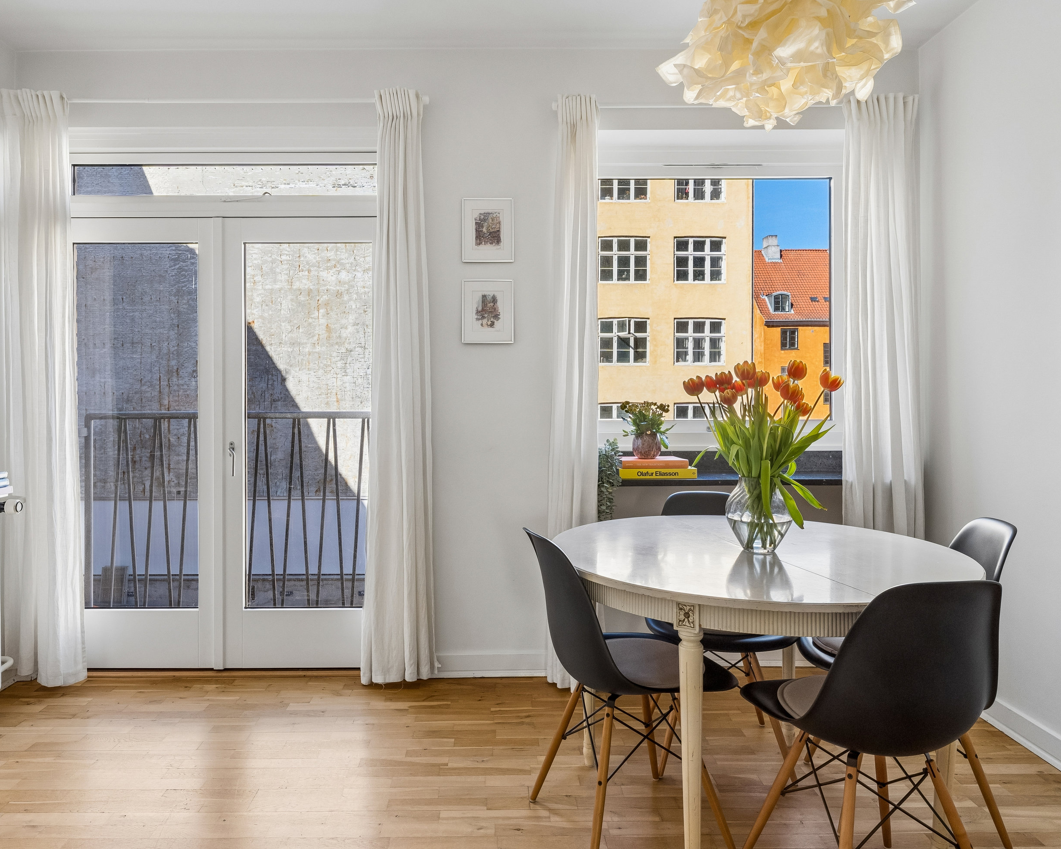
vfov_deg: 59.9
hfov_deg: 71.4
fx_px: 737
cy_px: 416
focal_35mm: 23
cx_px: 485
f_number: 7.1
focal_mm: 13.6
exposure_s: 1/250
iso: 400
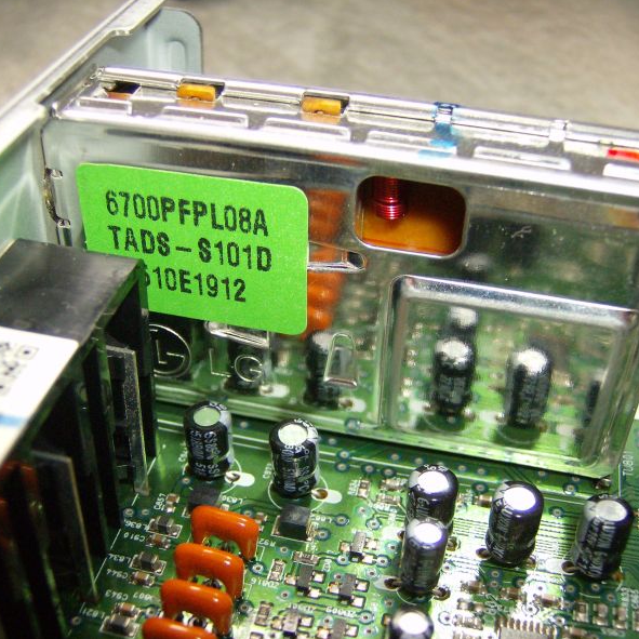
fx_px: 898
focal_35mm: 43
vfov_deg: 39.2
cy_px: 319
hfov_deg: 39.2
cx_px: 332
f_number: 2.8
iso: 200
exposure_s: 1/60
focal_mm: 6
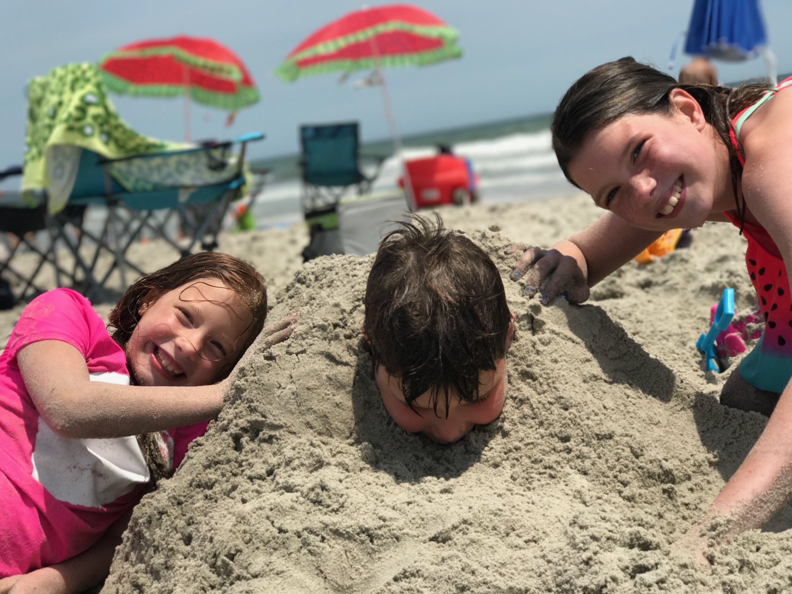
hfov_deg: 33.8
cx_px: 396
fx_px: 1304
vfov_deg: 25.7
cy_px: 297
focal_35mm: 57
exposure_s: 1/1100
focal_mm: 6.6
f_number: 2.8
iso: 20
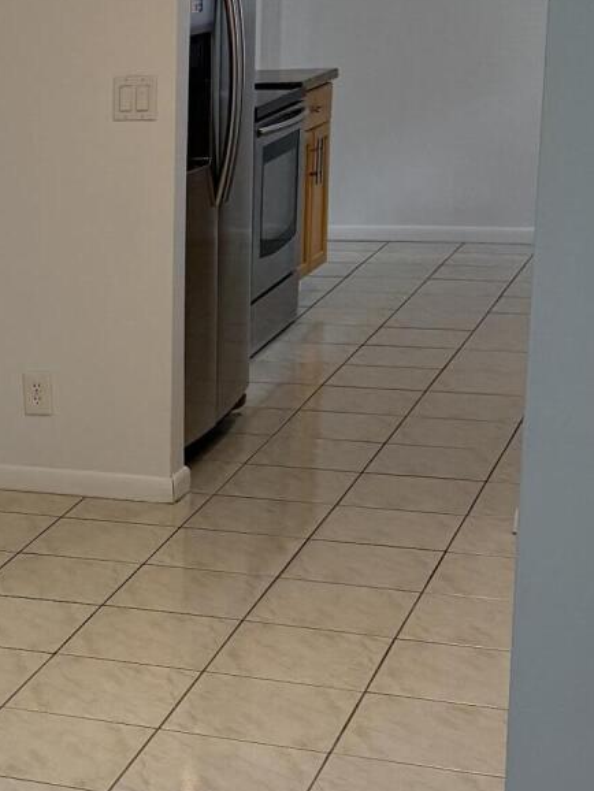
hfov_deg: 16.7
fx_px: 1898
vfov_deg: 23.5
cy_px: 505
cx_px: -205
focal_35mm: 83
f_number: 1.78
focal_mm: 6.76
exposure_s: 1/208
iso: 200
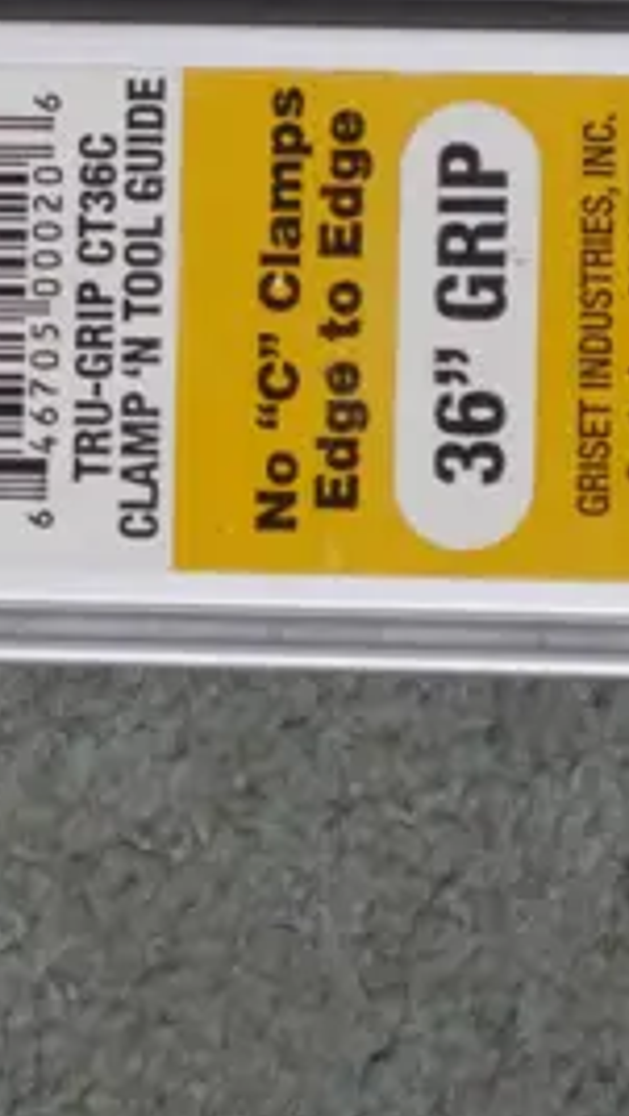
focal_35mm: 350
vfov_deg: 6.1
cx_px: -500
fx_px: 10365
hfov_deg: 3.5
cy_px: 35
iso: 800
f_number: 5.6
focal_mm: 42
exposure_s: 1/100
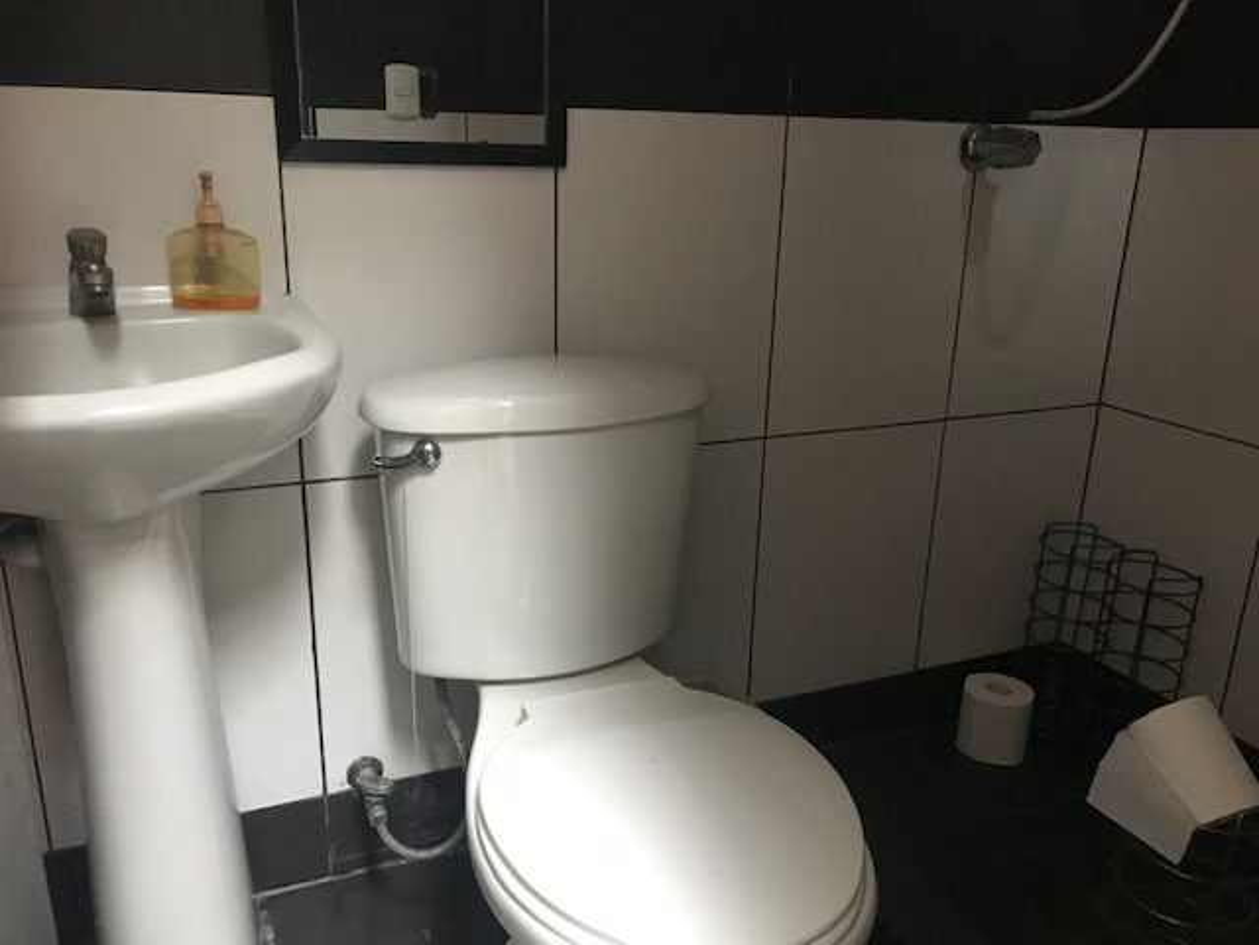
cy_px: 472
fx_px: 1018
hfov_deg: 63.4
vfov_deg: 49.7
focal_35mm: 28
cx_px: 630
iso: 100
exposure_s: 1/13
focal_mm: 3.99
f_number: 1.8
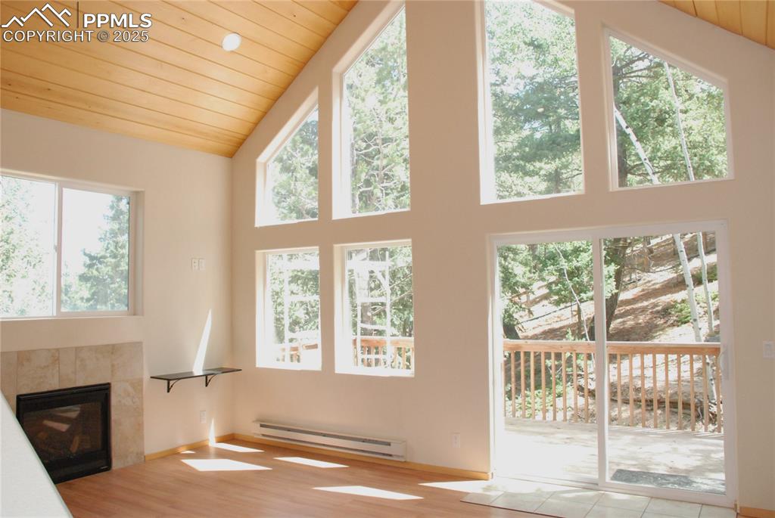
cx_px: 388
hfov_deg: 61.9
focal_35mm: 30
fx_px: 646
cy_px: 259
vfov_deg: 43.7
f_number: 6.3
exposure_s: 1/200
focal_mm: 20
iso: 1600
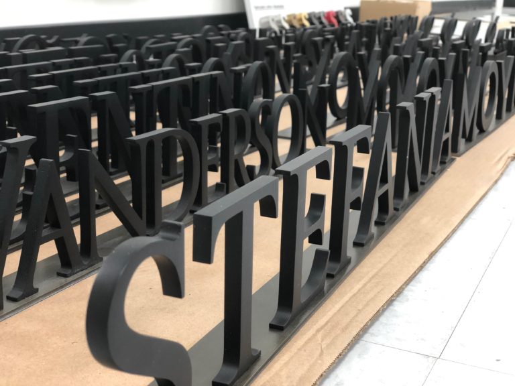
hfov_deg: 36.8
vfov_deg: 28.0
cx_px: 258
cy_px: 193
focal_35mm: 52
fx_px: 774
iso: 125
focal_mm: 6
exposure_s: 1/30
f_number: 2.4
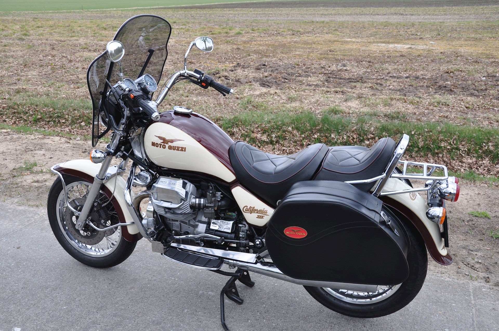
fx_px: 498
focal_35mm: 36
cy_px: 166
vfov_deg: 36.8
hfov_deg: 53.2
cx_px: 250
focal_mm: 24
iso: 200
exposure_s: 1/60
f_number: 8
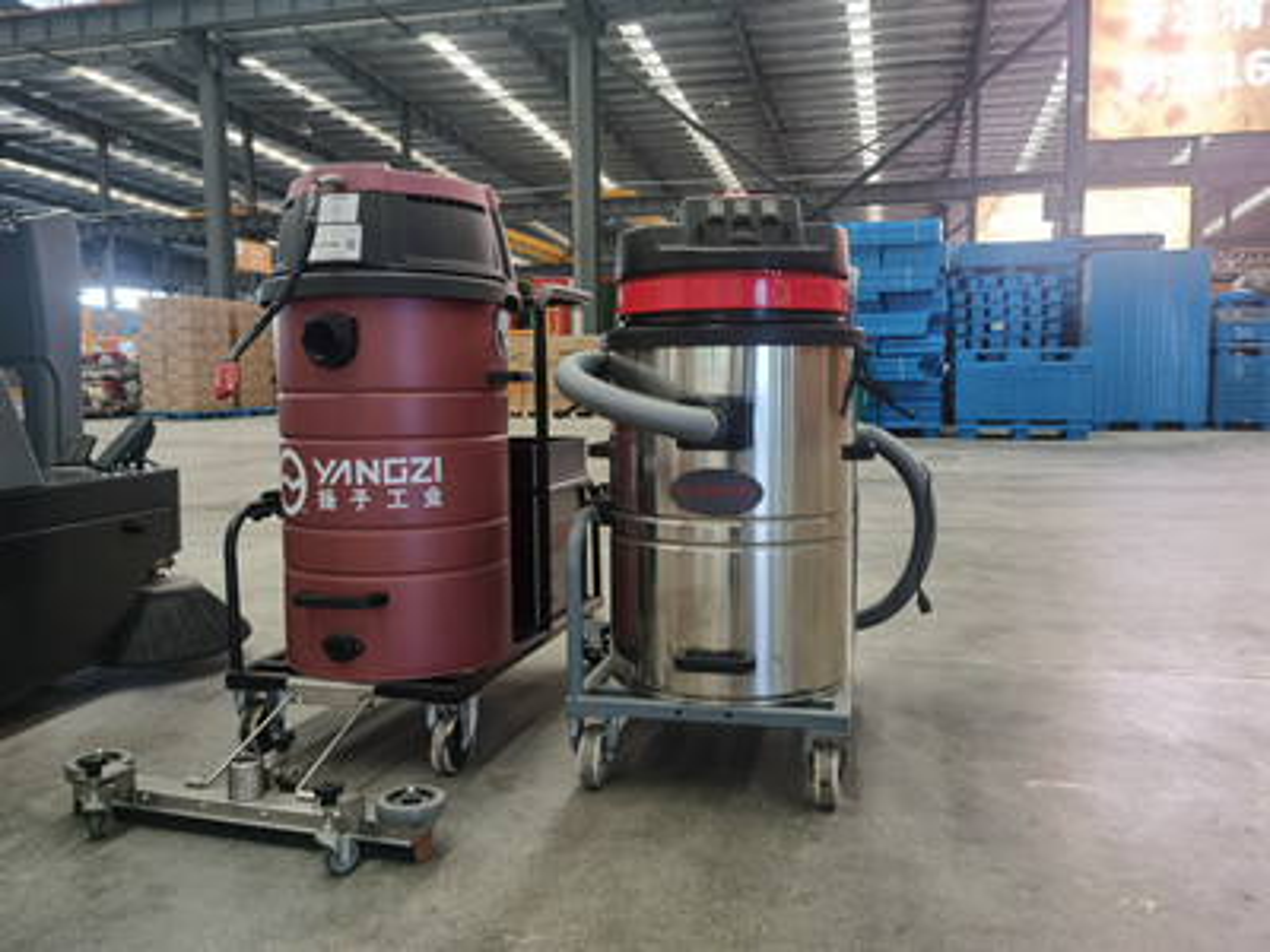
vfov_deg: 48.2
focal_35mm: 29
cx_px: 635
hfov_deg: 61.7
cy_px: 476
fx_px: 1064
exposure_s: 1/100
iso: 320
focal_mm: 5.56
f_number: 1.6
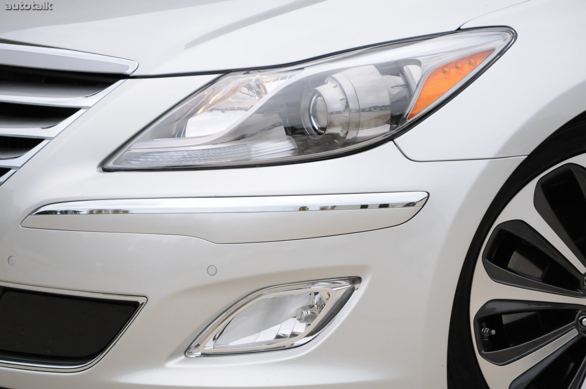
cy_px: 194
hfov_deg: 7.9
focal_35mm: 262
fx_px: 4268
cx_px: 293
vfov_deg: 5.2
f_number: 8
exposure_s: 1/1000
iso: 2000
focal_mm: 175
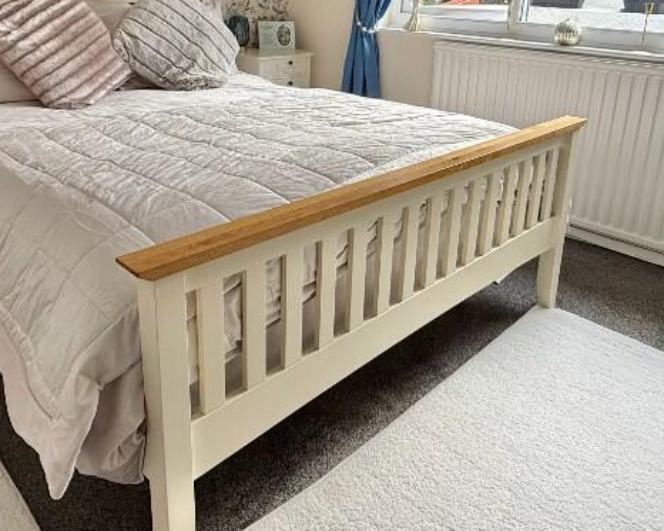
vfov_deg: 47.0
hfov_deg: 58.7
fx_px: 590
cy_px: 141
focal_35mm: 30
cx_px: 306
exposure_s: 1/116
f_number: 2.2
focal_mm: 2.22
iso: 50
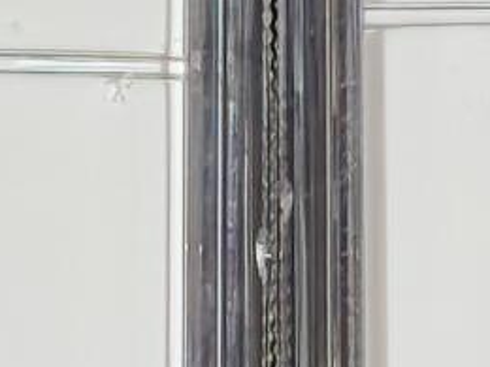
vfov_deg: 2.3
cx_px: 318
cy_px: 220
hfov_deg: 3.1
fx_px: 9059
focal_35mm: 640
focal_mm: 4.94
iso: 50
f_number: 1.5
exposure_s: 1/411
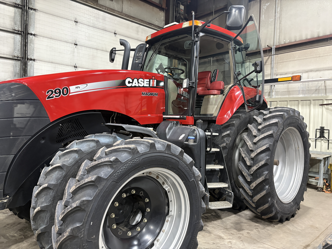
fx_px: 249
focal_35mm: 26
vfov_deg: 53.1
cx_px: 166
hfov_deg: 67.3
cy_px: 124
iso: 320
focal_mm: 5.96
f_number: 1.6
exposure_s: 1/60
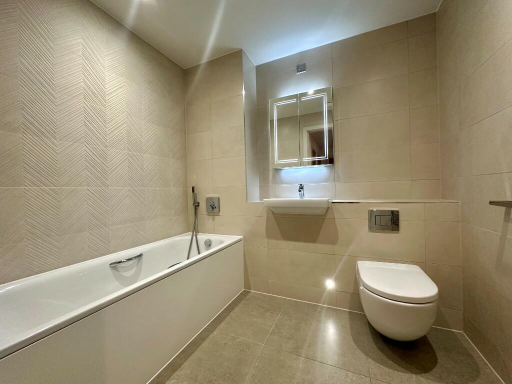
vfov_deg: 85.7
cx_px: 256
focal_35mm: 14
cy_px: 192
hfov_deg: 102.1
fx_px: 207
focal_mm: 2.22
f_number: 2.2
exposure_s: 1/100
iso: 250
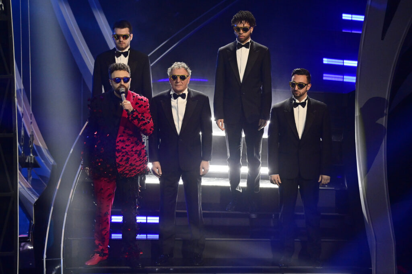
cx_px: 206
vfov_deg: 6.2
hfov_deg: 9.4
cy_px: 137
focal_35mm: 220
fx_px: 2517
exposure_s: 1/800
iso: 4000
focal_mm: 220
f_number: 3.2
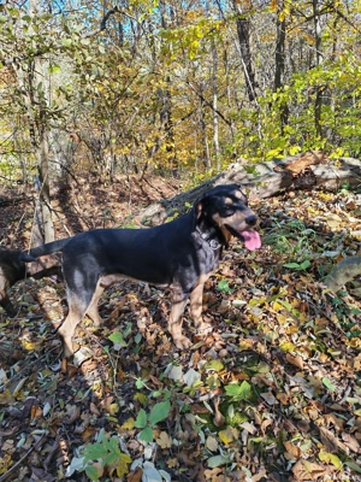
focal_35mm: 27
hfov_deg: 51.4
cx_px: 180
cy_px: 241
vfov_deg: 65.3
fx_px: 375
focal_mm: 6.12
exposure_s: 1/120
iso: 50
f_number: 1.9
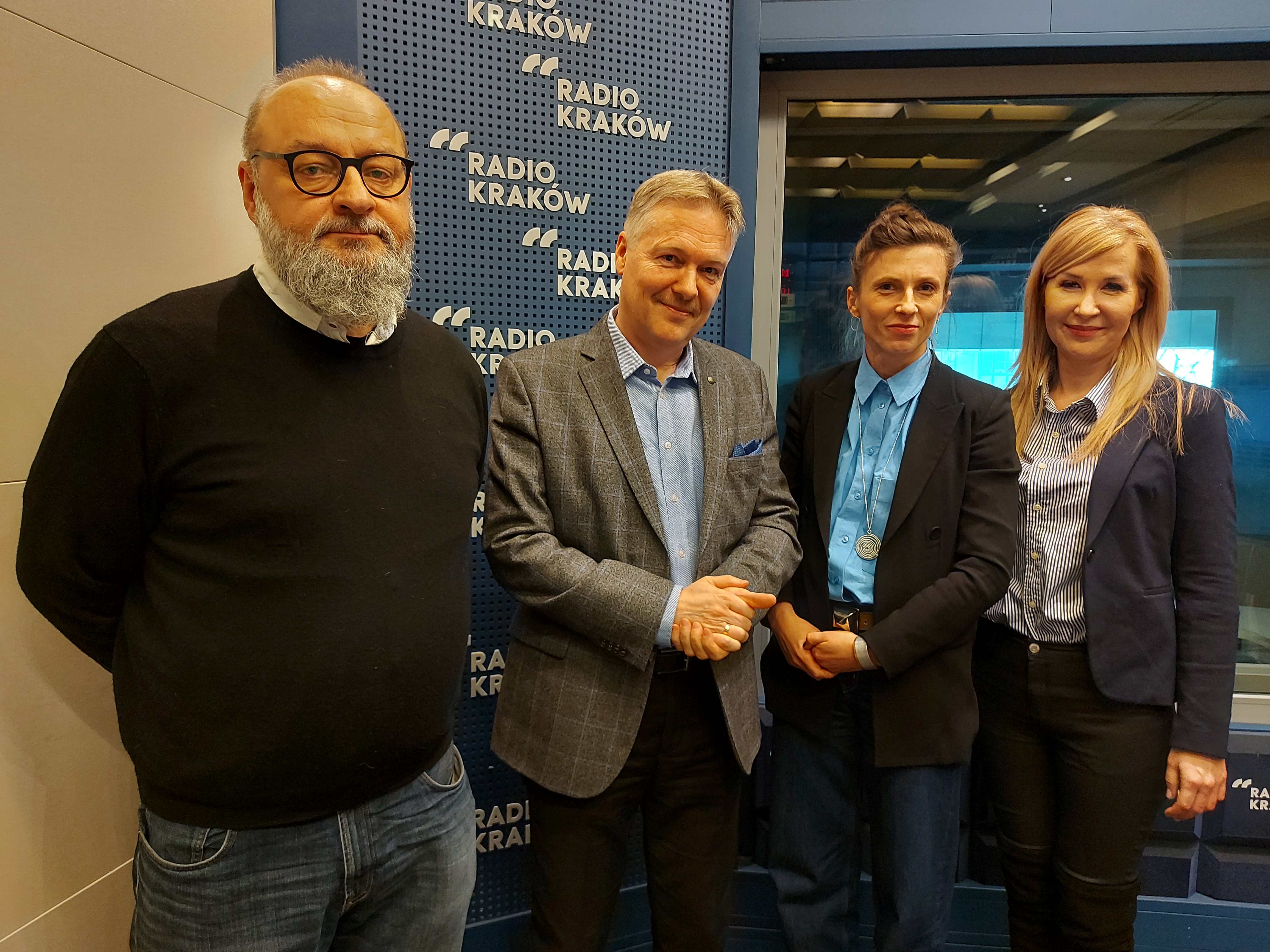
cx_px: 635
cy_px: 476
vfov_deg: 56.8
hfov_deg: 71.6
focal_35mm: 24
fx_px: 881
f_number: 1.8
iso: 250
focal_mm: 5.23
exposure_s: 1/33
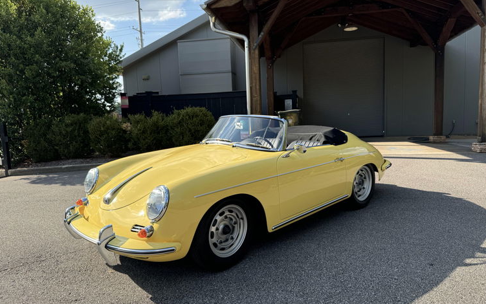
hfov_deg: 70.4
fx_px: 345
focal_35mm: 26
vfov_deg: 47.6
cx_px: 246
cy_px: 162
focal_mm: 6.76
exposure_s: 1/1678
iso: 80
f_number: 1.78
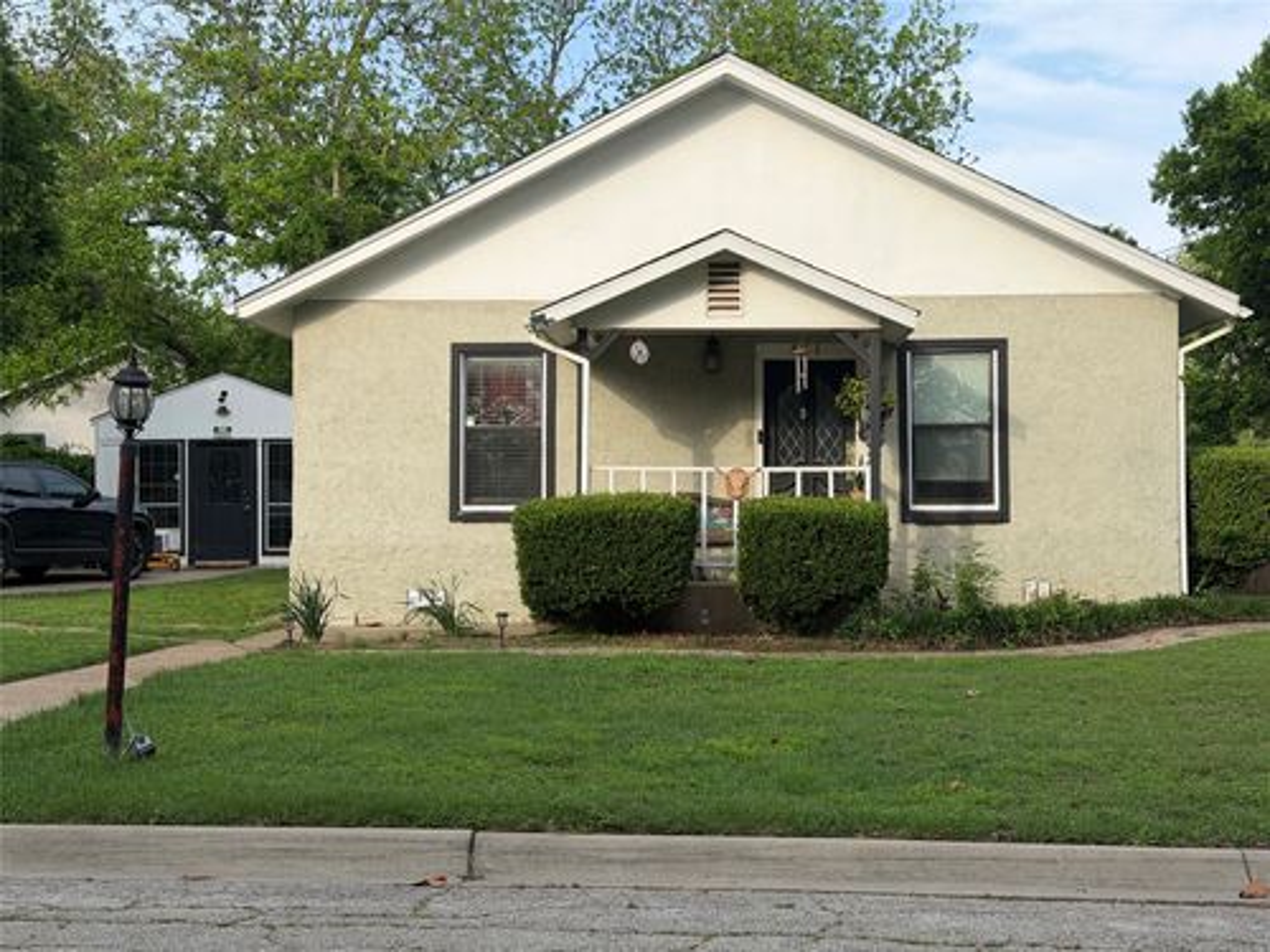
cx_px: 635
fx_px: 1761
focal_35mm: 48
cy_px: 476
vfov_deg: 30.3
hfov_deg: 39.7
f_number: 1.78
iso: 64
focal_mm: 6.76
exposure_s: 1/2667
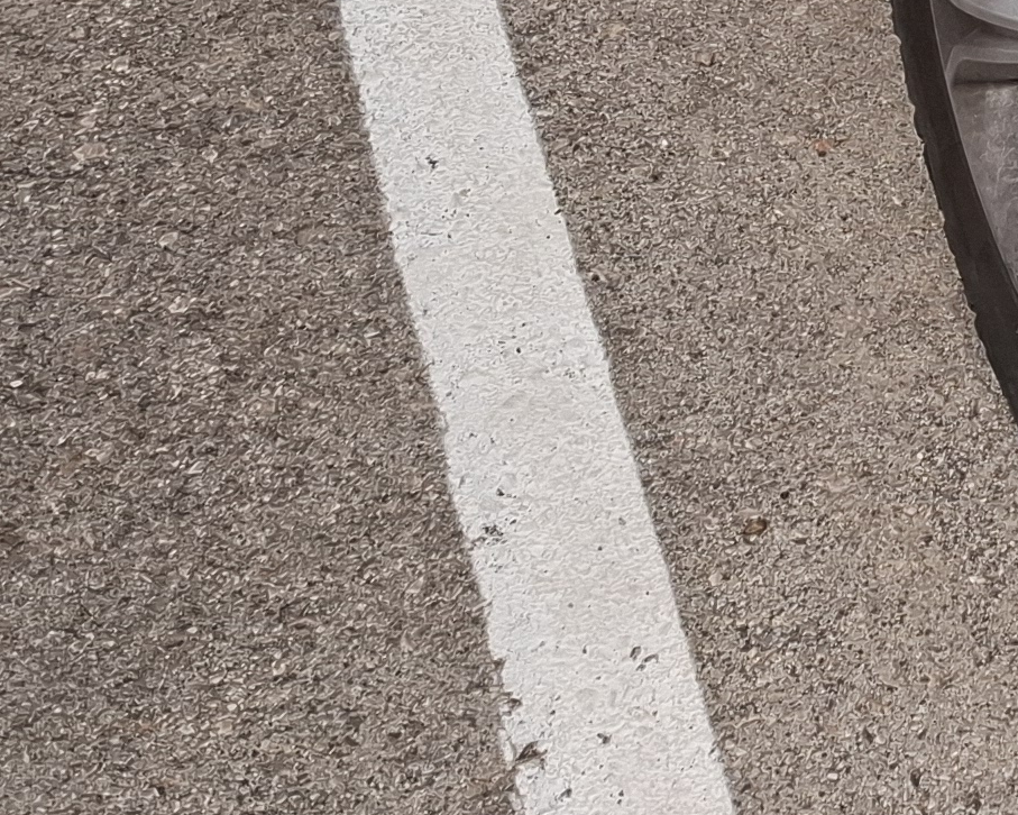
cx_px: 1636
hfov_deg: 16.8
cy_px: -827
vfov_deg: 13.1
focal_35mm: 101
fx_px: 3044
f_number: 1.8
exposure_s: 1/930
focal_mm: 5.54
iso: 50
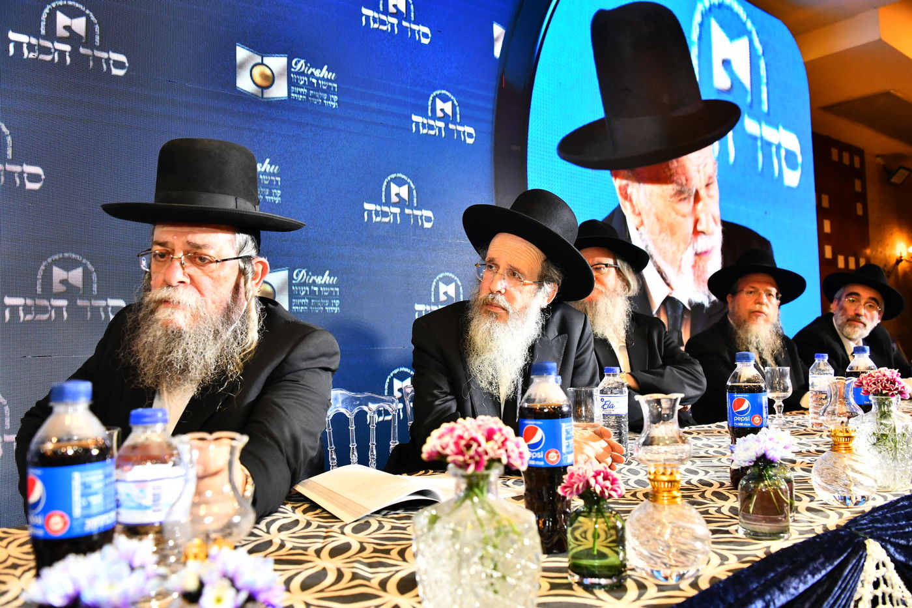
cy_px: 304
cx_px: 456
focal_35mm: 28
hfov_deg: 65.5
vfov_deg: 46.4
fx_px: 709
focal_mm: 28
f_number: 5.6
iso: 1600
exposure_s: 1/160
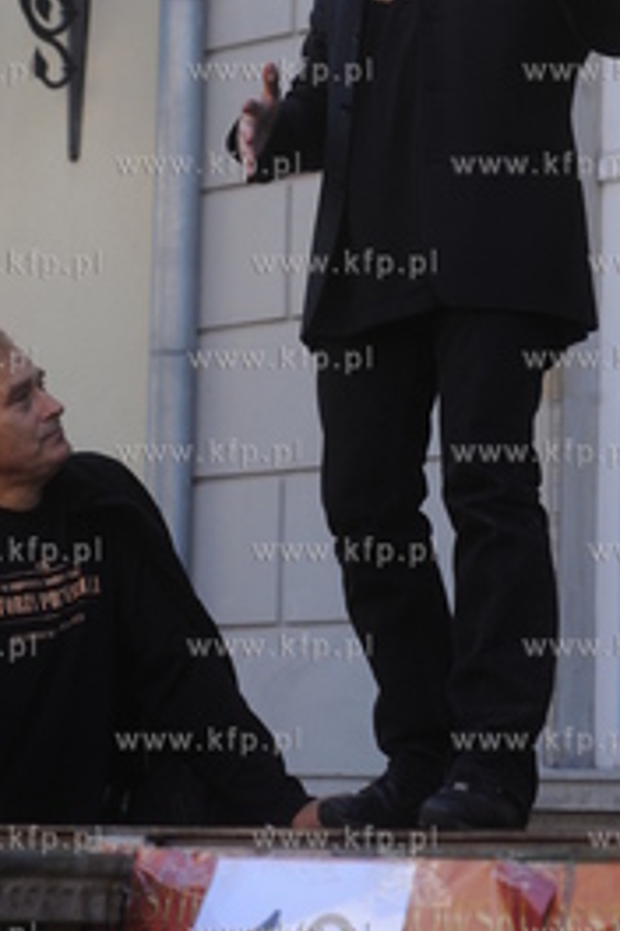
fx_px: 3126
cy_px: 257
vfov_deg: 16.9
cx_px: 232
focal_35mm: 121
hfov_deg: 11.3
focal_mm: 80
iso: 400
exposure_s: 1/640
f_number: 5.6
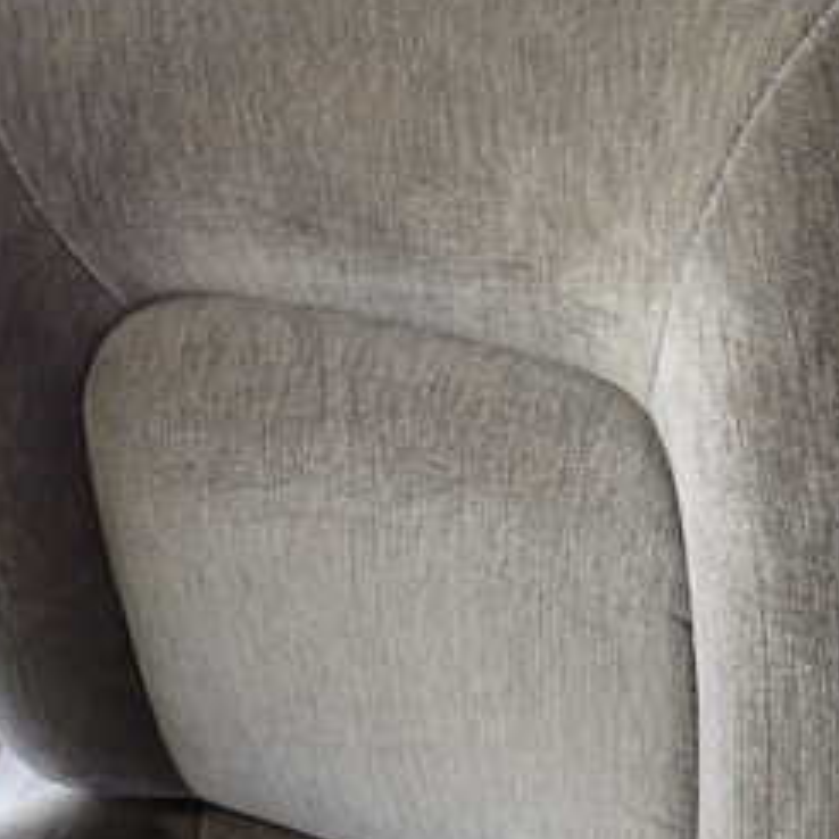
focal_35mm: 54
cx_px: 440
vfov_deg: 31.6
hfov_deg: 31.6
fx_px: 1481
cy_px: 396
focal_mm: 4.5
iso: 100
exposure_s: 1/60
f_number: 2
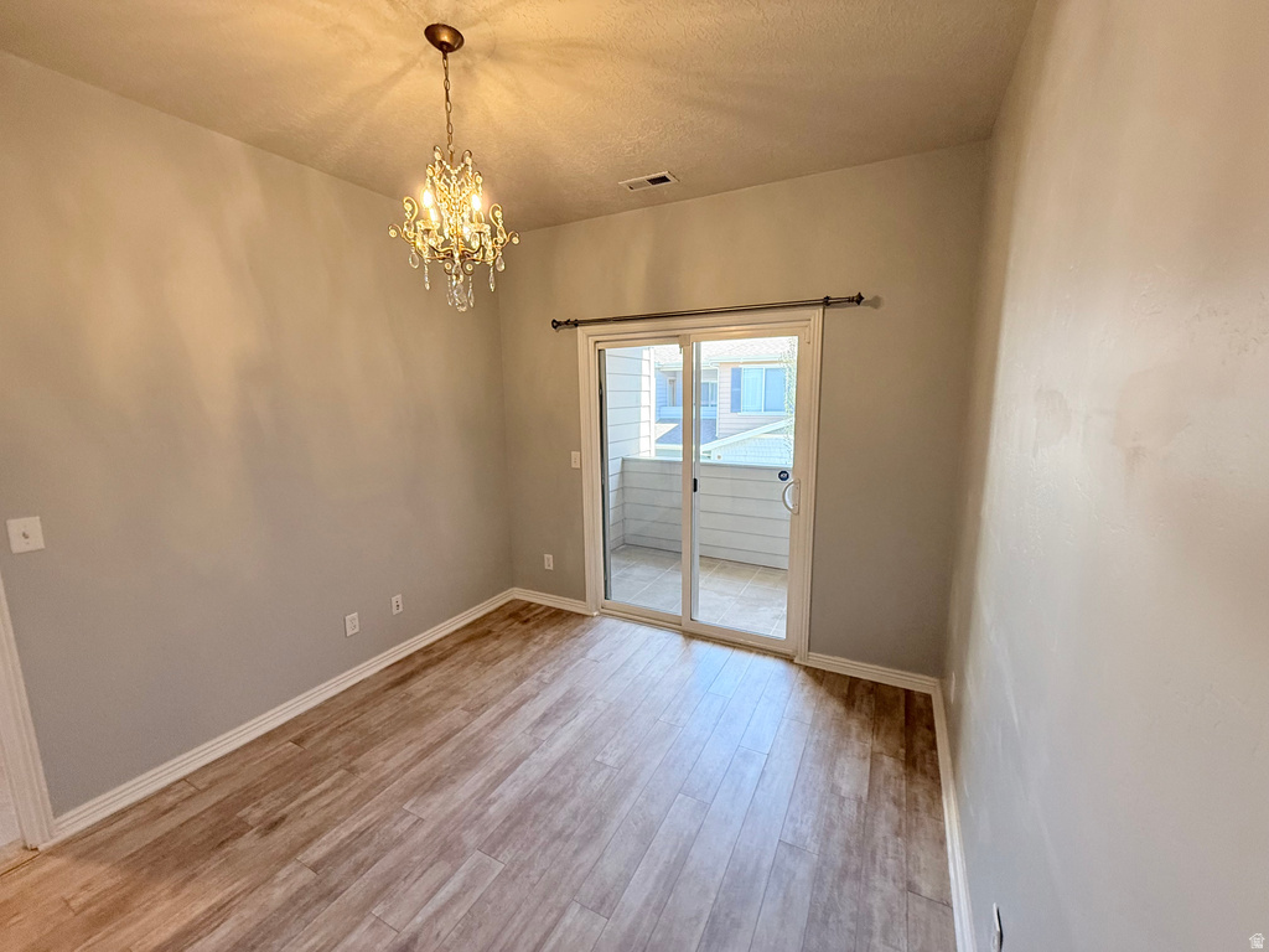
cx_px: 634
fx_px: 513
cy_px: 476
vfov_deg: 85.7
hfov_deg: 102.1
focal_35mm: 14
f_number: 2.2
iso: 250
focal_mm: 2.22
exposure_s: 1/120
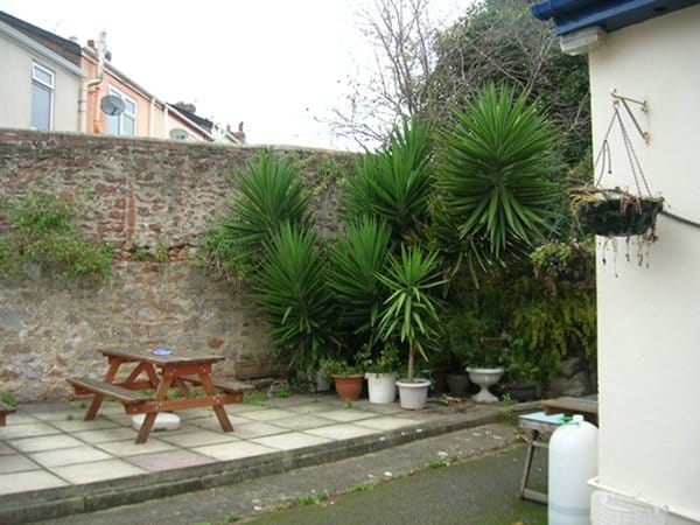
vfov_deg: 41.8
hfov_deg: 54.0
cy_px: 262
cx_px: 350
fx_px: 688
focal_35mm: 34
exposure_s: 1/49.3
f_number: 2.9
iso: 50
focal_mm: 5.7
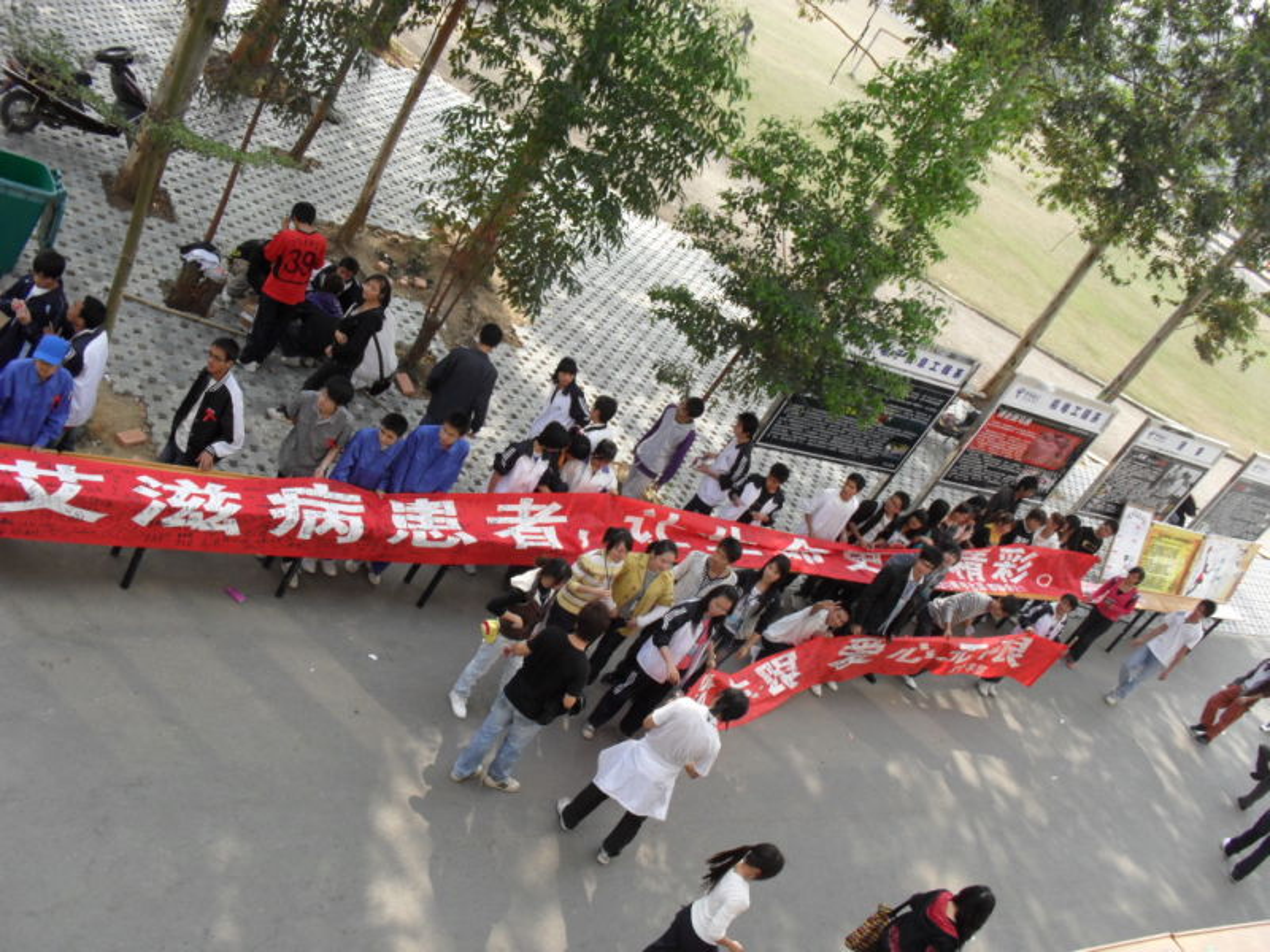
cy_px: 476
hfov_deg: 52.6
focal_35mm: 35
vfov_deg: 40.7
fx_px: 1284
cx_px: 635
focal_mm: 6.3
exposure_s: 1/500
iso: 100
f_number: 3.2
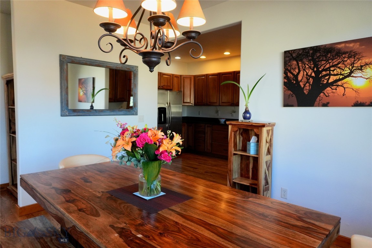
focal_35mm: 24
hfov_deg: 73.7
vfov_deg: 53.1
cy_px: 124
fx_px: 248
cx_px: 186
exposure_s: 1/160
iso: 1000
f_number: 4
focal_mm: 16
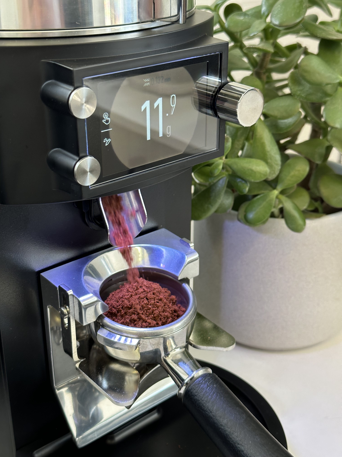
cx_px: 171
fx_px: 632
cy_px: 228
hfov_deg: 30.3
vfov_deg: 39.7
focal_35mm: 48
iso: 100
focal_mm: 6.86
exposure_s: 1/100
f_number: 1.78
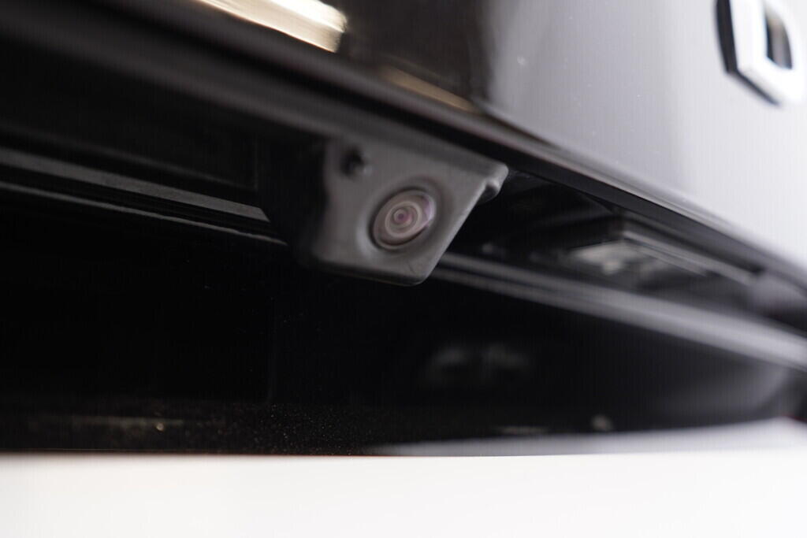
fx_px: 807
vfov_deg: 36.9
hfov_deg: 53.1
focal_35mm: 36
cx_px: 404
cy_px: 269
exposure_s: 1/40
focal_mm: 24
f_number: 2.8
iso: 250
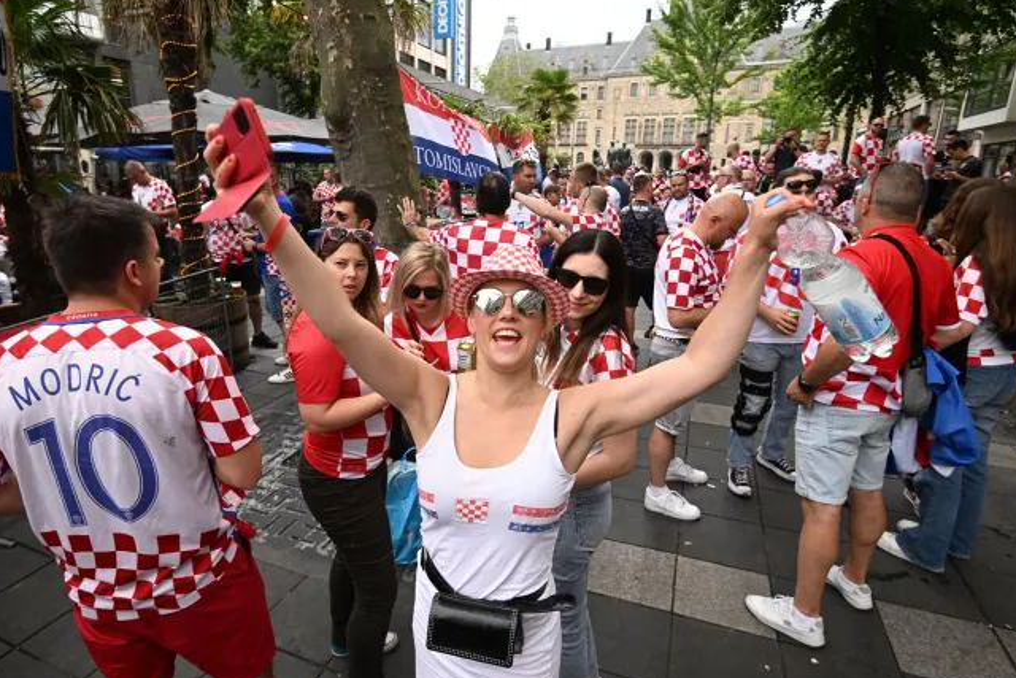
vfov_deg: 64.5
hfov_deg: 86.7
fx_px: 536
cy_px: 315
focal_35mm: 19
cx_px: 470
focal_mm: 16
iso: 1000
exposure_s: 1/3200
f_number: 4
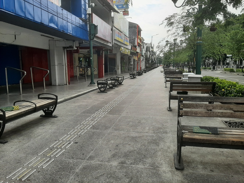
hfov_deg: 67.3
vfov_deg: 53.1
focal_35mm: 26
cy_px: 92
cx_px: 122
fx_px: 183
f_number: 1.7
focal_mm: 3.93
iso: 40
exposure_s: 1/1330
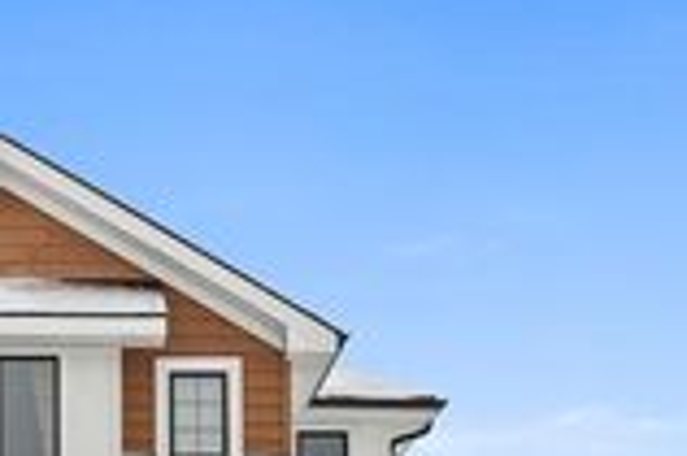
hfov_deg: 20.1
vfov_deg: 13.1
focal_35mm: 100
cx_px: 78
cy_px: 632
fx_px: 1898
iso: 100
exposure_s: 1/160
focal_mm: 21
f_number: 5
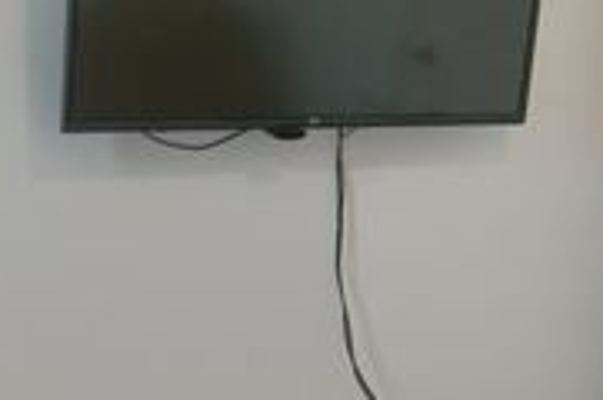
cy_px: 250
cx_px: 115
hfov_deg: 24.4
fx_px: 1371
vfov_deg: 16.6
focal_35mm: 82
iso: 1600
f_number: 6.7
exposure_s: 1/15
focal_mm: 14
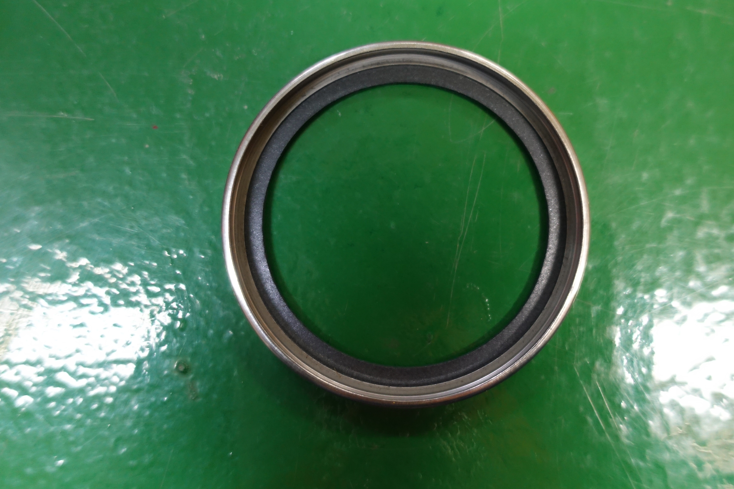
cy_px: 230
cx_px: 408
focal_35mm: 28
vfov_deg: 46.4
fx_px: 571
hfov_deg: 65.3
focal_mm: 8.8
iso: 800
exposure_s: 1/25
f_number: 1.8
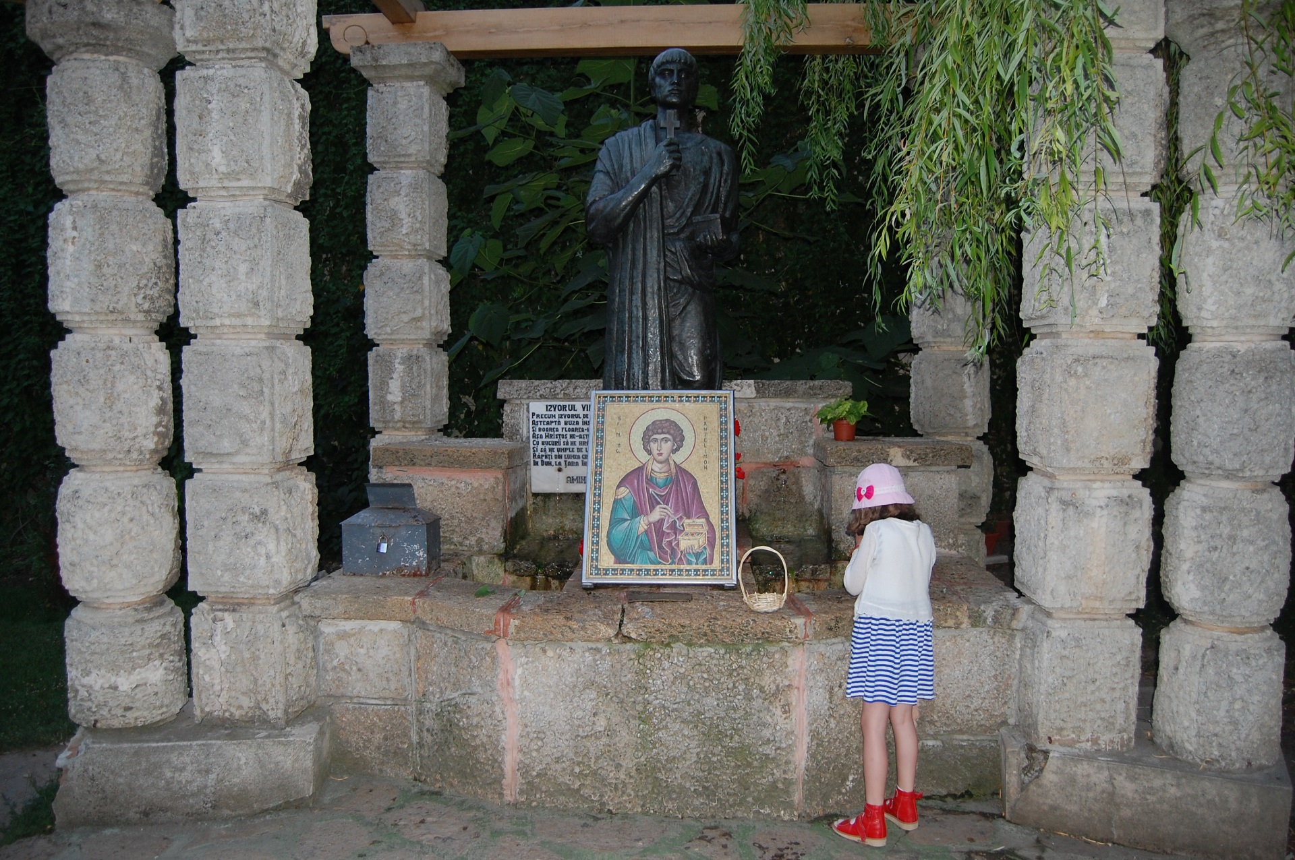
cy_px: 430
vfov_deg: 47.8
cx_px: 648
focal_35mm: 27
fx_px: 970
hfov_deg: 67.4
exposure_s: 1/60
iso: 400
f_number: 3.5
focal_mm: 18
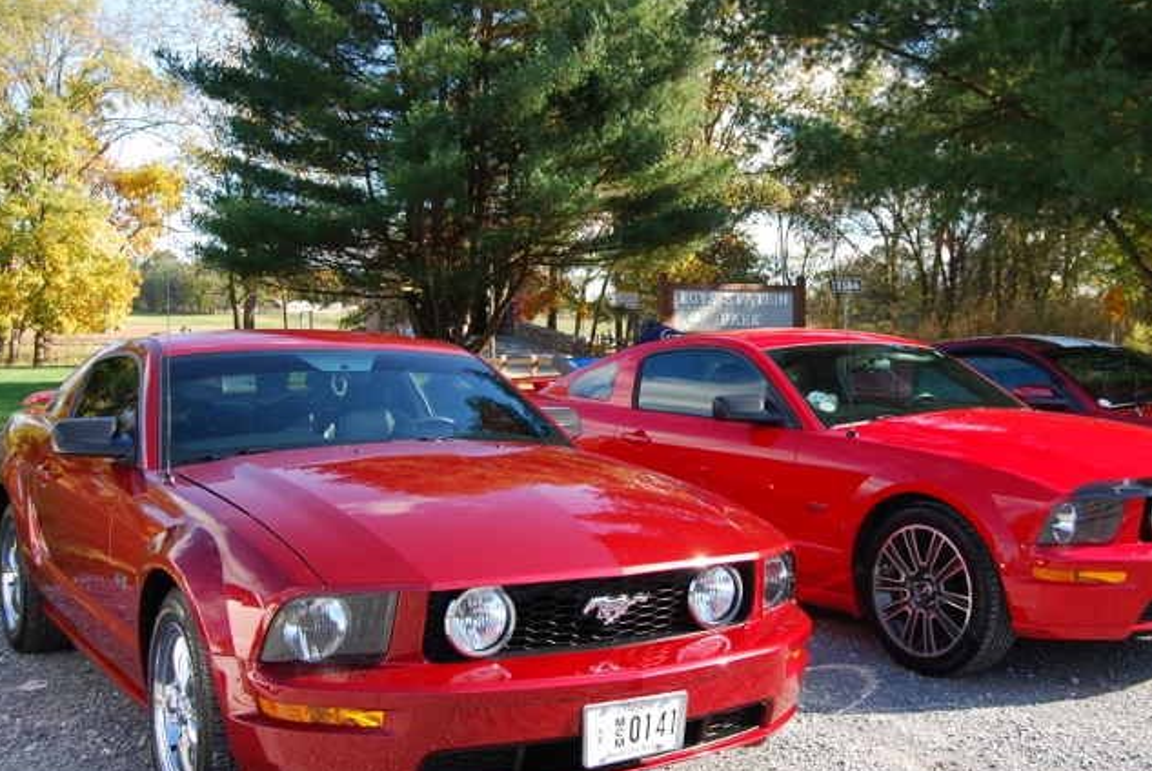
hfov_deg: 44.7
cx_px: 657
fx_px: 1398
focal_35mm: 44
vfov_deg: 30.9
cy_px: 380
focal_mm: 23
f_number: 5.6
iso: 125
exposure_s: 1/125
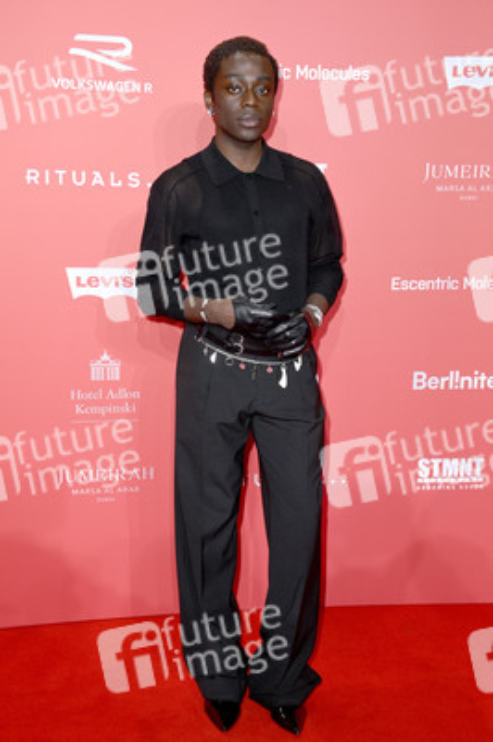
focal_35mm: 52
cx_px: 246
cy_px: 371
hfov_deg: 25.9
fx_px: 1070
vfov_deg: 38.2
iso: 1000
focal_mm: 52
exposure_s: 1/250
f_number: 5.6
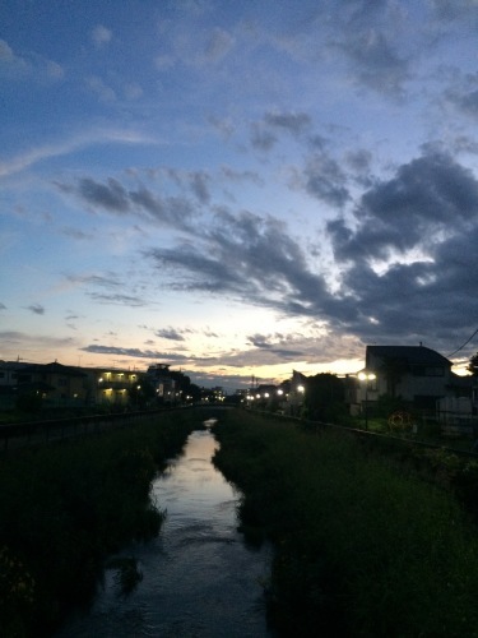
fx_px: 534
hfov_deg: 48.2
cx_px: 239
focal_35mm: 29
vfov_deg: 61.7
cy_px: 319
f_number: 2.2
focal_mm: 4.15
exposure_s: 1/24
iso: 320
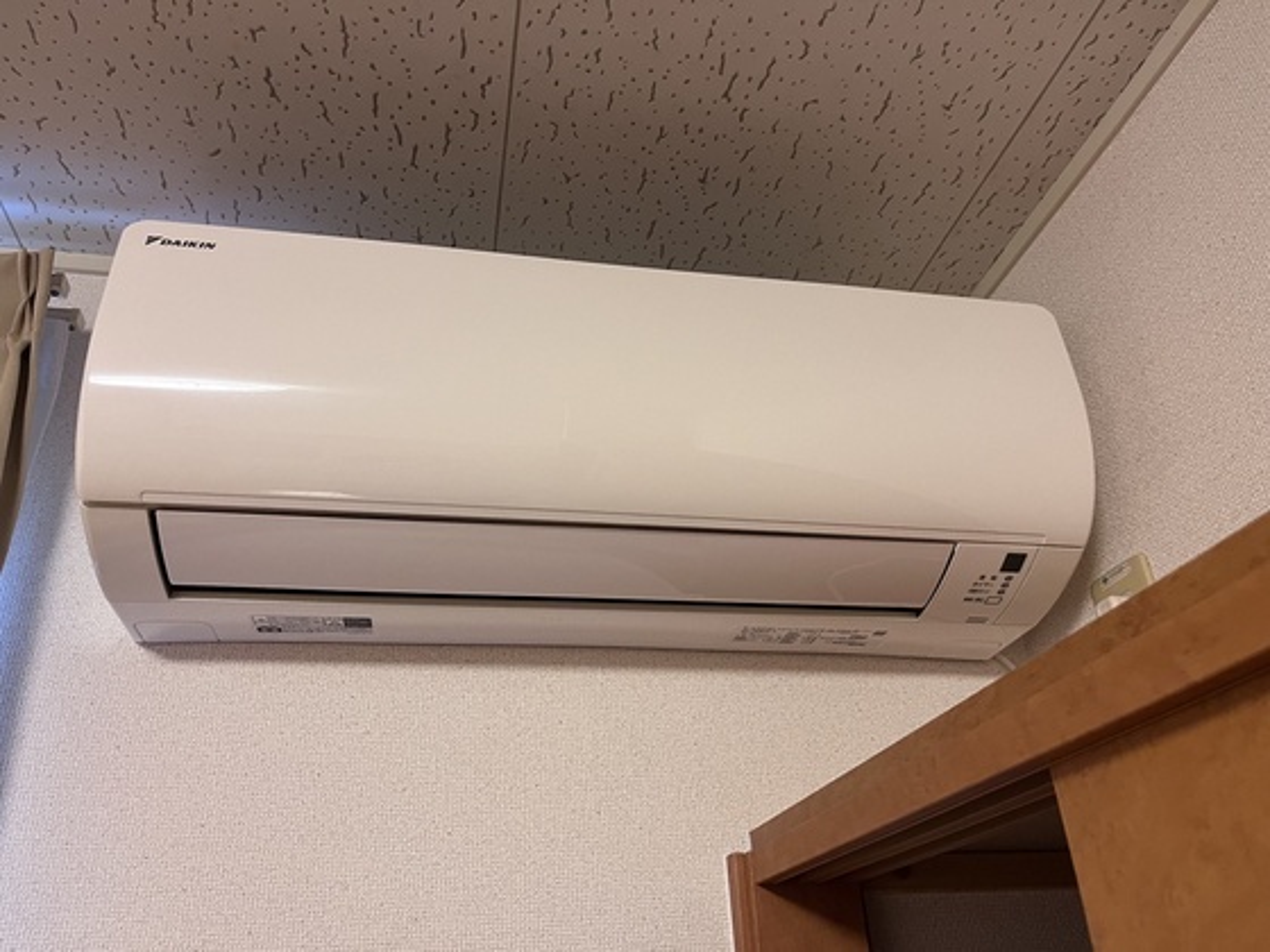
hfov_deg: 67.3
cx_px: 635
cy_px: 476
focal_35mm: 26
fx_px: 954
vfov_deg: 53.1
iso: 250
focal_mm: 5.1
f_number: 1.6
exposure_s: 1/60
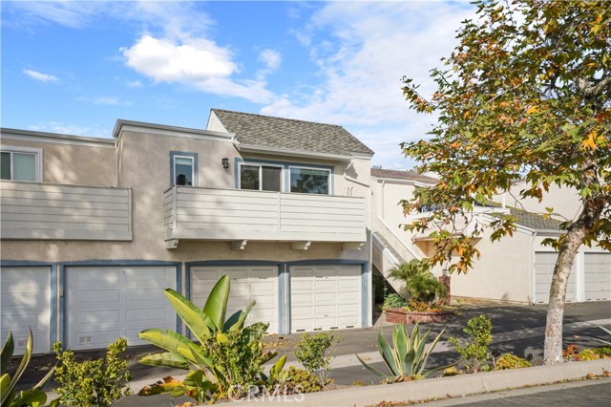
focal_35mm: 28
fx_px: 475
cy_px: 204
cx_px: 306
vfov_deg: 46.4
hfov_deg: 65.5
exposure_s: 1/6400
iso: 1600
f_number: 8
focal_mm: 28
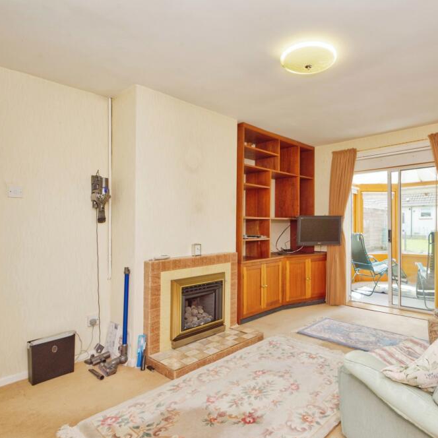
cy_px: 215
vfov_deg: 72.1
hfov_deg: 71.1
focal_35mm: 21
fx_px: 301
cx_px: 270
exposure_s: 1/160
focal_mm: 16
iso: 400
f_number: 9
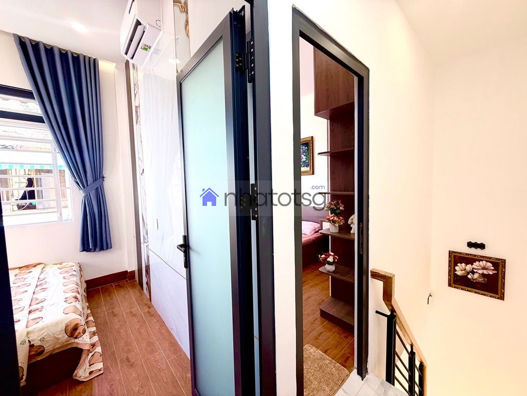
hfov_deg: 102.1
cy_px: 198
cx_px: 264
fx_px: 213
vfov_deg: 85.7
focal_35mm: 14
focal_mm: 2.22
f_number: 2.2
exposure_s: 1/100
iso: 64
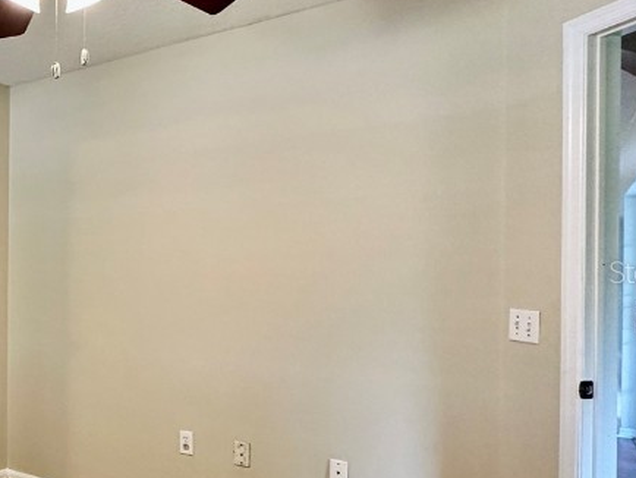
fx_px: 607
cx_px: -3
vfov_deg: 42.9
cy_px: 271
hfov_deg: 46.2
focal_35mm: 33
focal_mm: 2.22
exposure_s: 1/120
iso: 250
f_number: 2.2
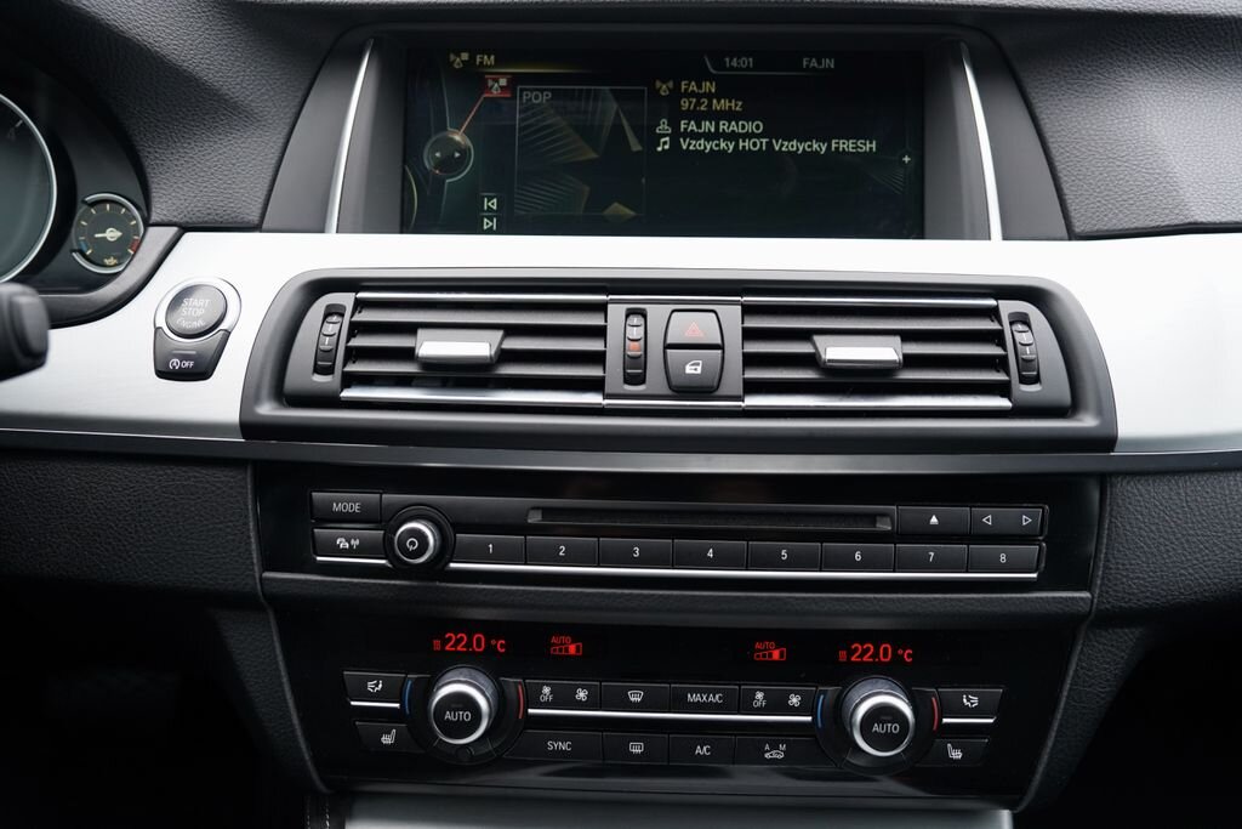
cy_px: 414
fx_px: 1070
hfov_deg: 60.3
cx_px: 621
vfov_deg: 42.3
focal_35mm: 31
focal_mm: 31
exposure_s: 1/160
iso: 1600
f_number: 3.2
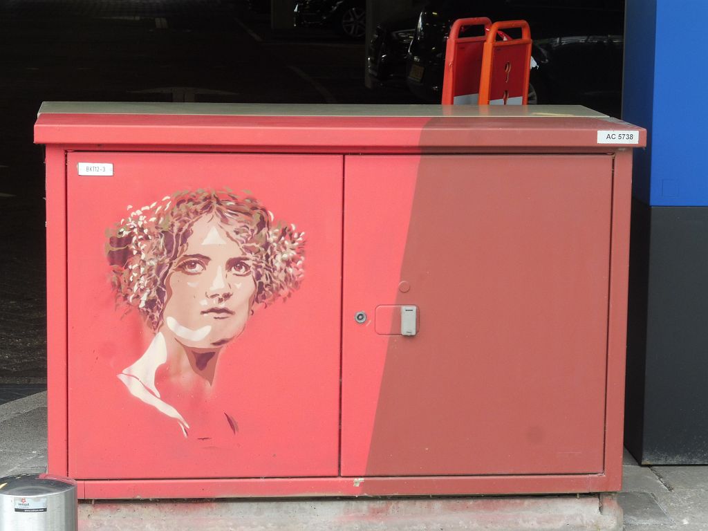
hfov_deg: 17.1
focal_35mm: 115
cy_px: 266
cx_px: 354
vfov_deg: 12.9
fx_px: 2352
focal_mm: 20.6
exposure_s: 1/60
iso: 125
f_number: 5.3
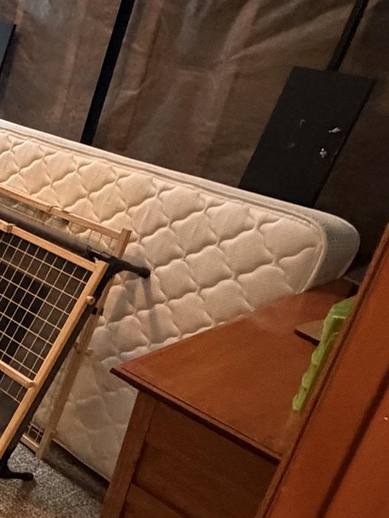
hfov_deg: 22.8
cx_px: -237
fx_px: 719
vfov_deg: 39.5
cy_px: 304
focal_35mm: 48
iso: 800
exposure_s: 1/60
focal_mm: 2.22
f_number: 2.2
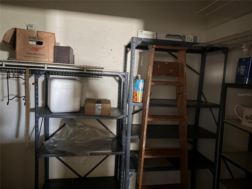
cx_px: 126
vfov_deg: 56.8
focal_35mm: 24
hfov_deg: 71.6
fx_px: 175
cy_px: 94
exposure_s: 1/9
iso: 1250
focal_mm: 6.76
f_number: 1.78
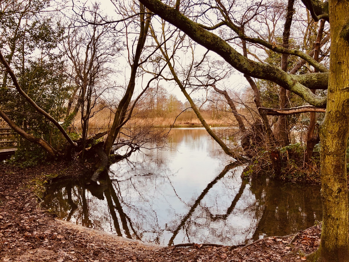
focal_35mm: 28
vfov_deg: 49.7
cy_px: 131
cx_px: 174
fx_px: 282
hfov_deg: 63.4
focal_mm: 4
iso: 20
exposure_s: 1/30
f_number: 1.8
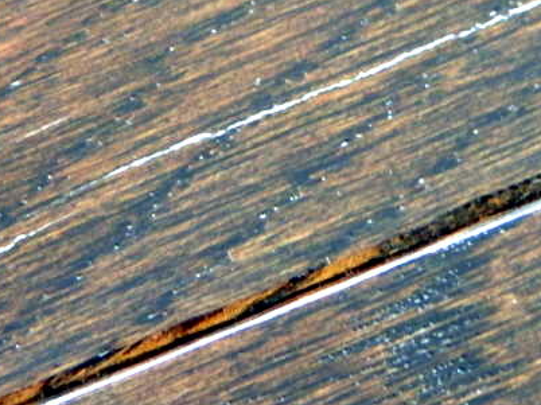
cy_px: 105
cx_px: 242
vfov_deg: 6.9
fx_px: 3343
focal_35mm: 214
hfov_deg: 9.3
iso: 640
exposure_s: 1/8
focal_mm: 15.1
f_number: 4.2
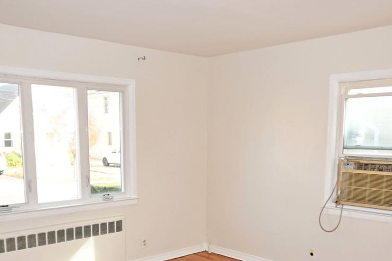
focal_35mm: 37
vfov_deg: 35.1
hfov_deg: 51.9
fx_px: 403
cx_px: 197
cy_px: 196
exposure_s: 1/80
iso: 200
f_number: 4.5
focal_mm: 10
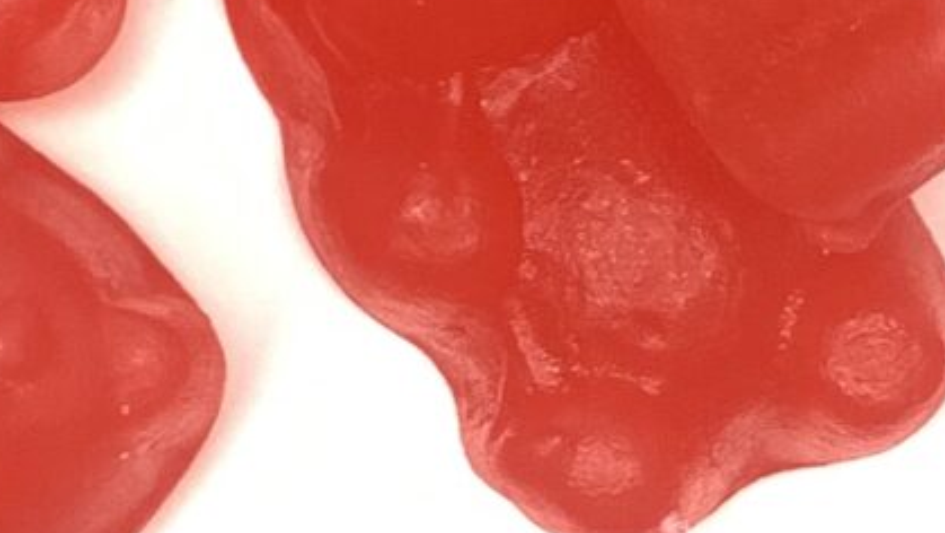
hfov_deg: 12.4
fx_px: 4336
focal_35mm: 173
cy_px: 470
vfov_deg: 7.0
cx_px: 652
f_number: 1.8
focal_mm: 4.25
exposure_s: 1/98
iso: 80
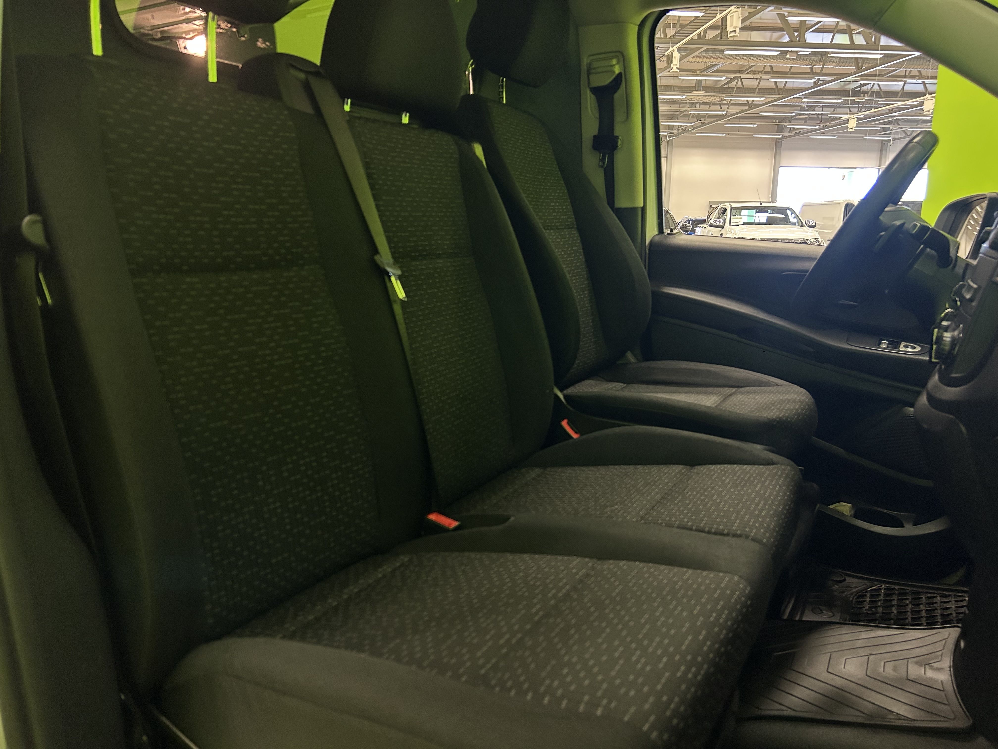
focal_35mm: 26
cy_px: 374
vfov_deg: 53.1
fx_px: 750
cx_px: 499
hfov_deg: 67.3
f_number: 1.5
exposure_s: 1/50
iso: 200
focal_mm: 5.7
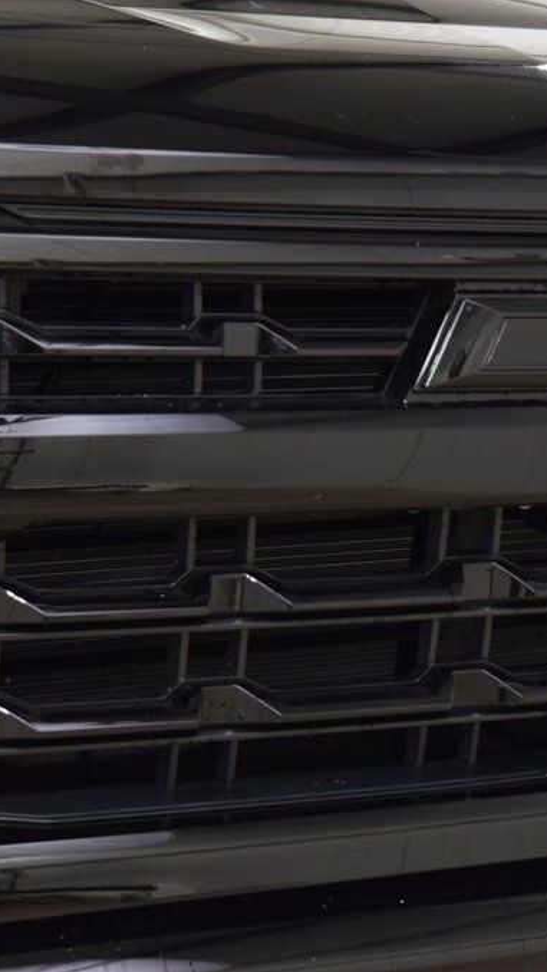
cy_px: 487
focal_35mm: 131
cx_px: 500
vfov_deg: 16.4
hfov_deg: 9.2
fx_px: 3371
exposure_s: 1/15
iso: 800
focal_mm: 55
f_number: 6.3
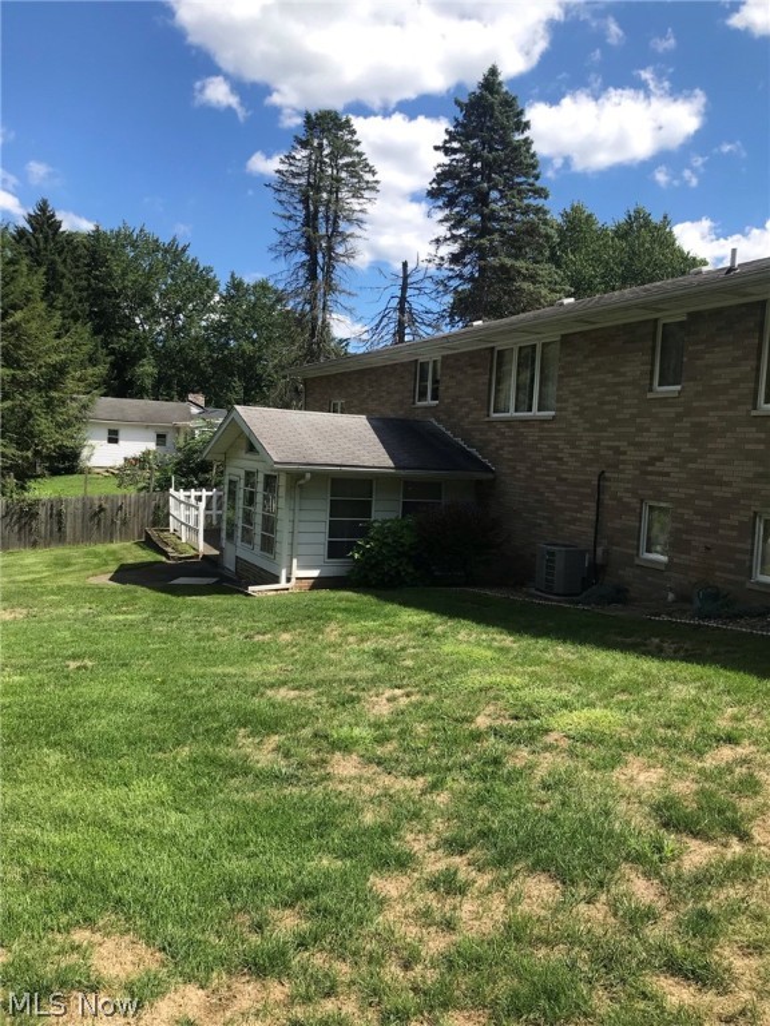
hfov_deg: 49.7
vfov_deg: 63.4
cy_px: 513
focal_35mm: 28
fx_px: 830
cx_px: 385
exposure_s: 1/1681
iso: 20
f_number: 1.8
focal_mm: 3.99
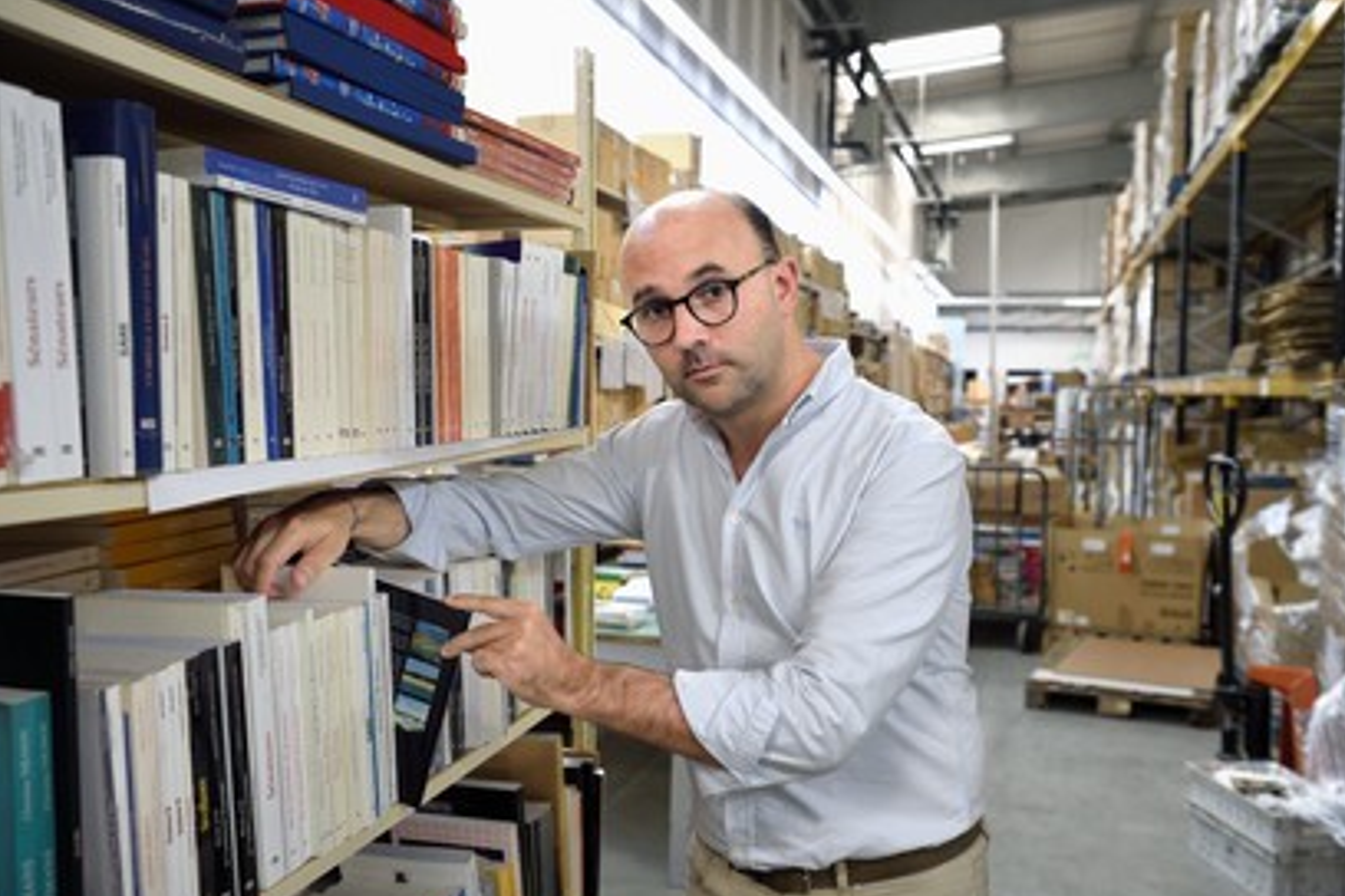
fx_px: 1308
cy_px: 455
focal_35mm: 35
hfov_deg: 54.4
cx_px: 686
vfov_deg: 37.9
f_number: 4.5
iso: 800
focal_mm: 34
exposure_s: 1/50
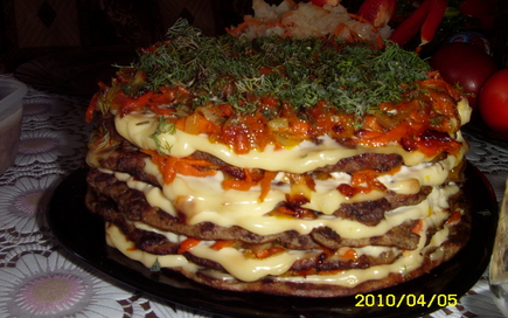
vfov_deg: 37.3
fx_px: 471
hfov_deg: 56.7
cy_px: 145
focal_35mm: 34
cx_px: 260
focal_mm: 6.3
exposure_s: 1/30
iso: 50
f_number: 6.3
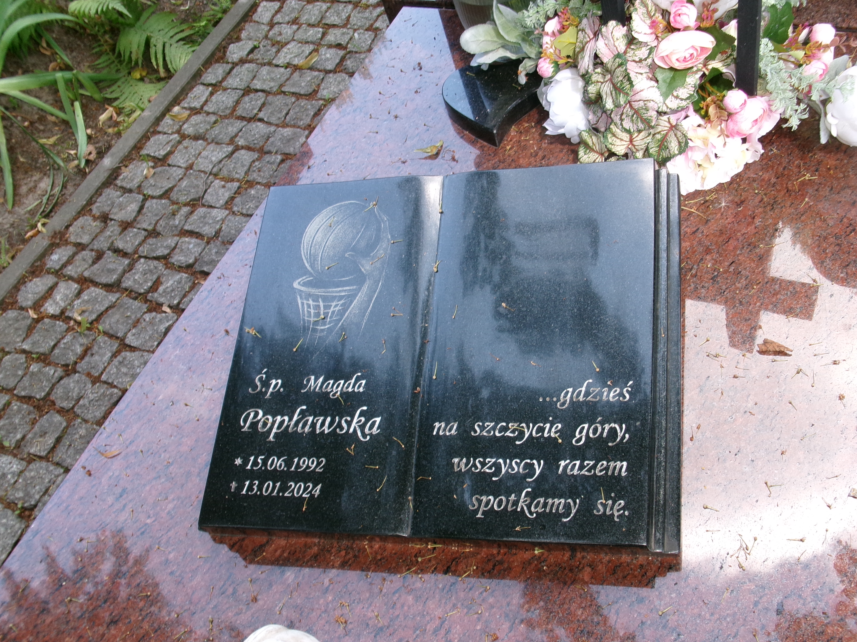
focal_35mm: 33
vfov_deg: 42.9
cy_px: 348
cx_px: 464
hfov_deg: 55.3
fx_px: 817
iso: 100
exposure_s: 1/56
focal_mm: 5.1
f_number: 3.9
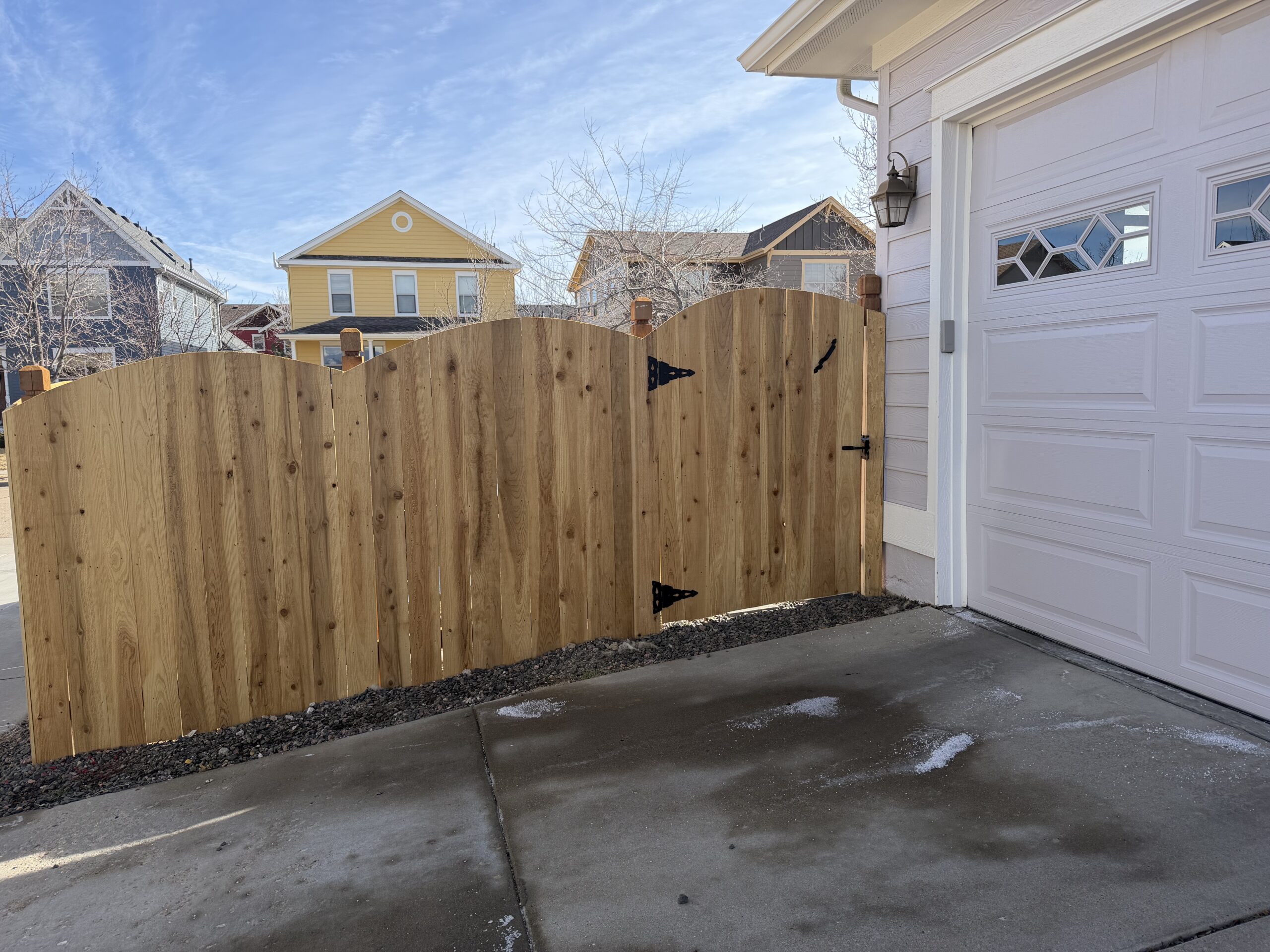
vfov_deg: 56.8
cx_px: 635
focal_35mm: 24
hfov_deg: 71.6
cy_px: 476
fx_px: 881
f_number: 1.78
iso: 100
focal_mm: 6.76
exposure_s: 1/2299
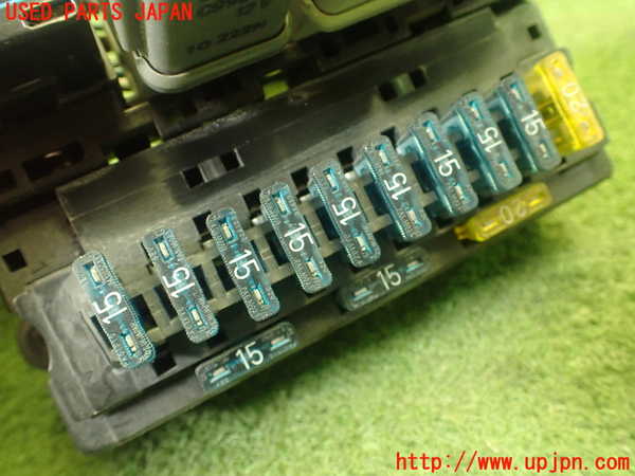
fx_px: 550
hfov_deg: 60.0
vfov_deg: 46.8
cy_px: 238
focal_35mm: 30
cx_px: 318
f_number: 2.3
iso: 800
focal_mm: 5.4
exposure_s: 1/40
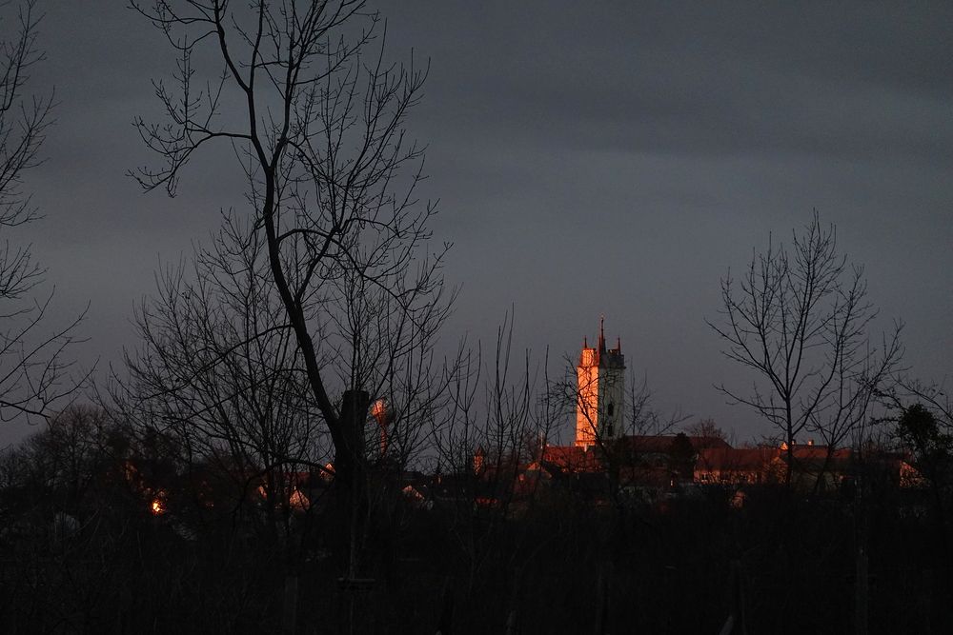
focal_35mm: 200
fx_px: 5295
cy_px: 318
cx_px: 476
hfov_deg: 10.3
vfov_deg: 6.9
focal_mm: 72
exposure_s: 1/200
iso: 1000
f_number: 4.5
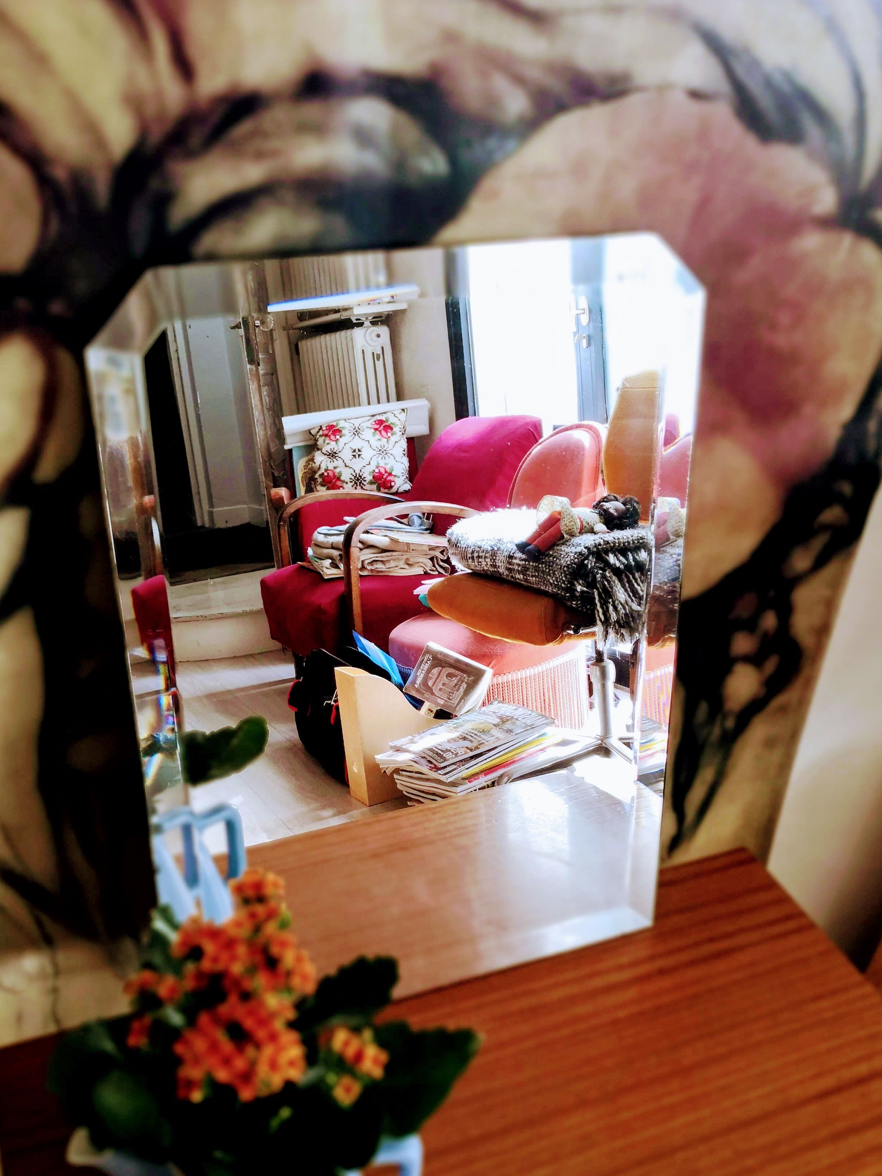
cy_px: 682
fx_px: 1121
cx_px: 390
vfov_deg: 55.1
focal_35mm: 33
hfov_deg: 42.9
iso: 50
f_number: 4
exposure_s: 1/50
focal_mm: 3.95
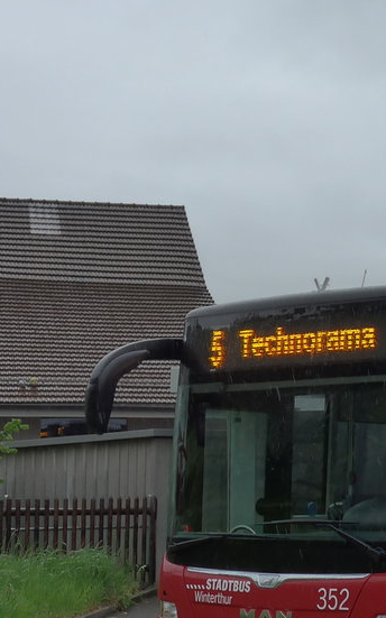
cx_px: 595
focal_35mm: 90
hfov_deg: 13.6
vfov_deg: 23.0
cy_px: 333
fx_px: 1516
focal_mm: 8
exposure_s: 1/800
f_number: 2.8
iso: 160
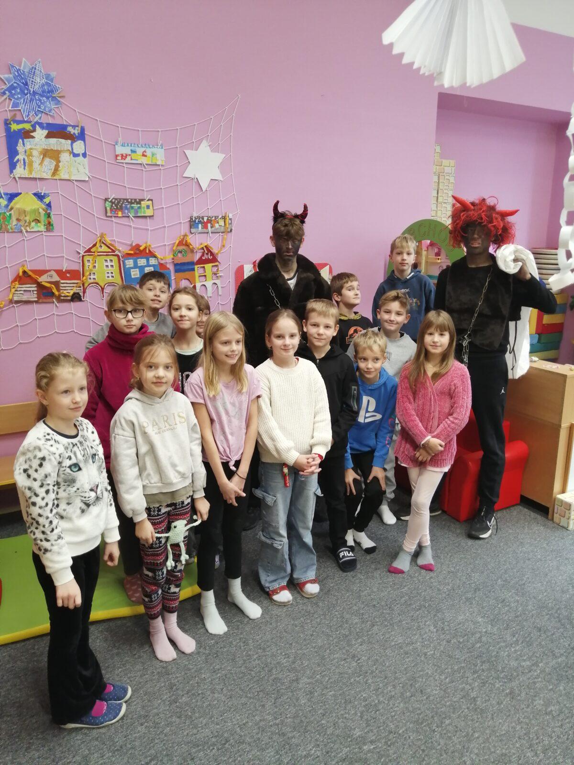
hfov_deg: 51.4
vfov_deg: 65.3
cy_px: 382
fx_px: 597
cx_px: 287
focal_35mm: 27
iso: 160
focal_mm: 3.88
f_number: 1.8
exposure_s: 1/50
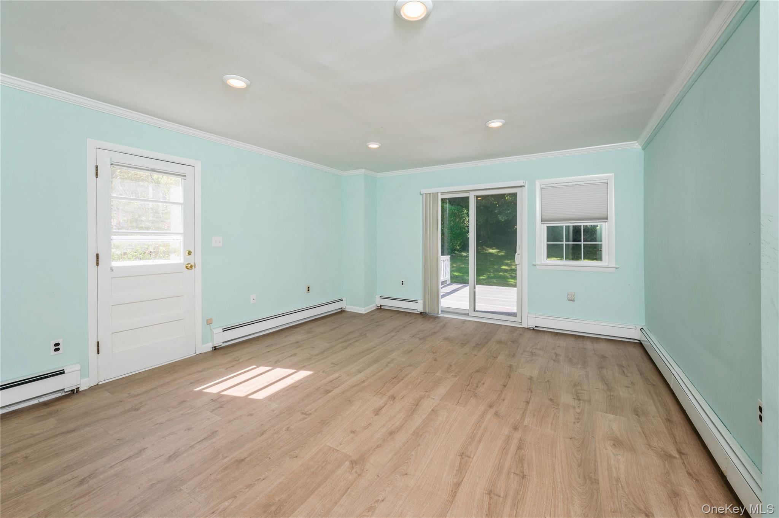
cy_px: 259
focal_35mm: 14
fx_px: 303
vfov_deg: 81.1
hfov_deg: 104.3
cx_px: 390
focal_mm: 14
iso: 200
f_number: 11
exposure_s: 1/40
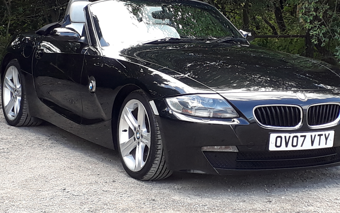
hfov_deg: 53.8
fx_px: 334
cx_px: 195
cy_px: 70
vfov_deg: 35.0
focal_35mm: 36
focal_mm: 3.6
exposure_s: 1/140
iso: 40
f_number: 1.9
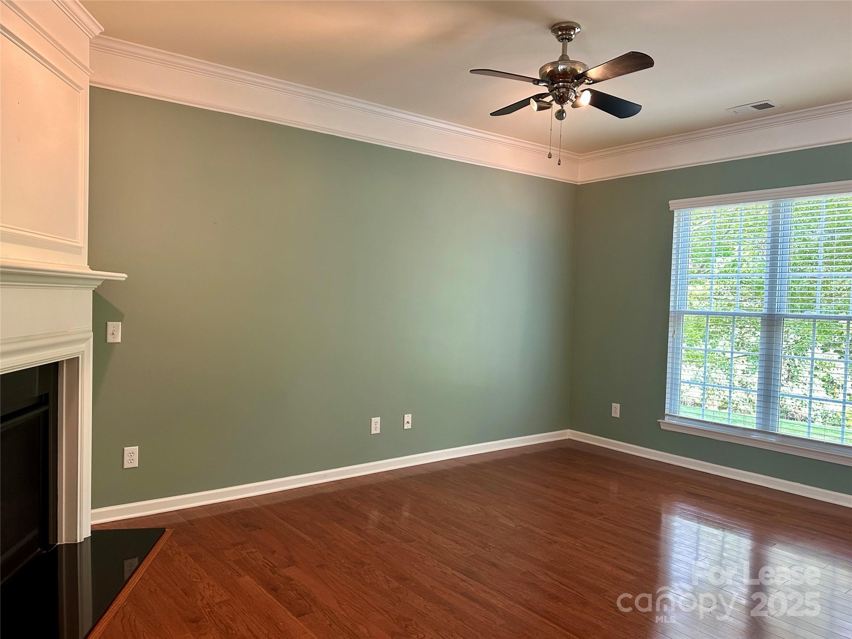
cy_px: 320
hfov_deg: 71.6
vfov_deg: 56.8
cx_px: 426
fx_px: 591
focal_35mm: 24
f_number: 1.78
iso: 160
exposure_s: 1/60
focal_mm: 6.86
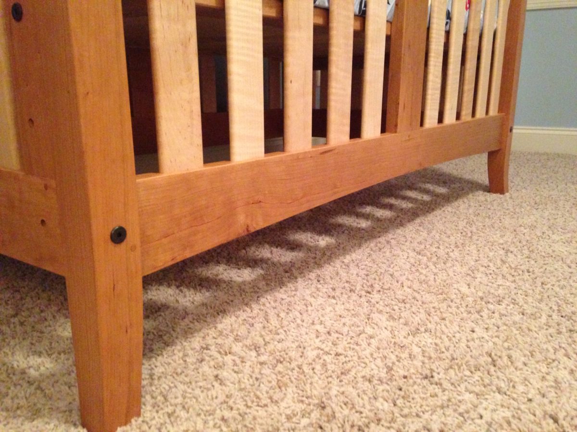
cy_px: 216
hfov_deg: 55.4
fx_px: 550
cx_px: 288
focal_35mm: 33
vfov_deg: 42.9
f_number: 2.4
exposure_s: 1/15
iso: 800
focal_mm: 4.12
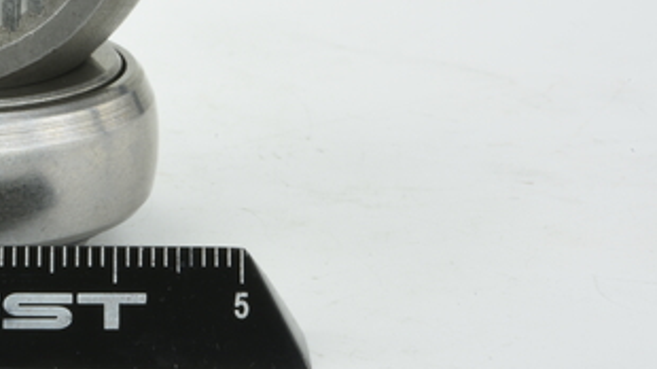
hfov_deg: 14.4
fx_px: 2542
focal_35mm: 146
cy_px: -34
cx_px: -68
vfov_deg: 8.2
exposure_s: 1/2
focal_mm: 60
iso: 64
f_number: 32
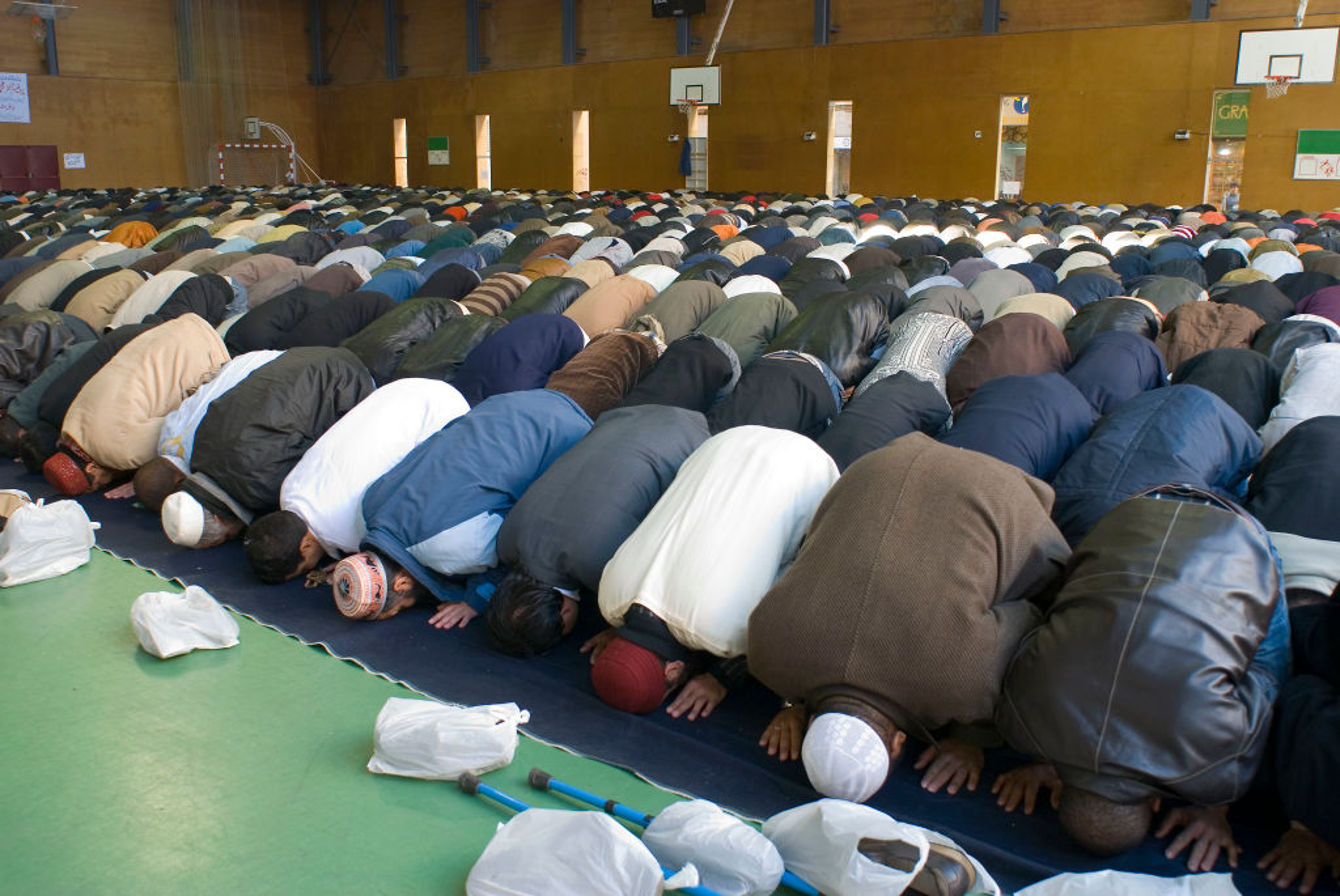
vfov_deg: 43.7
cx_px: 670
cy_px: 448
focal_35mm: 30
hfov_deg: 61.9
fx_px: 1118
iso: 200
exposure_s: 1/13
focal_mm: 20
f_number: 4.5
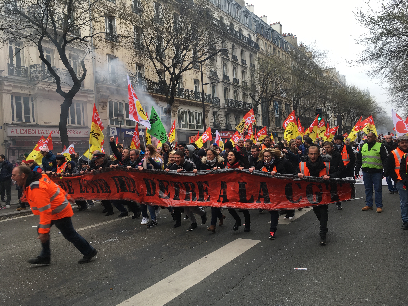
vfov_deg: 48.2
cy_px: 153
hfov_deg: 61.7
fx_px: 342
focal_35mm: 29
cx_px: 204
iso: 25
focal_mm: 4.15
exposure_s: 1/204
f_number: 2.2
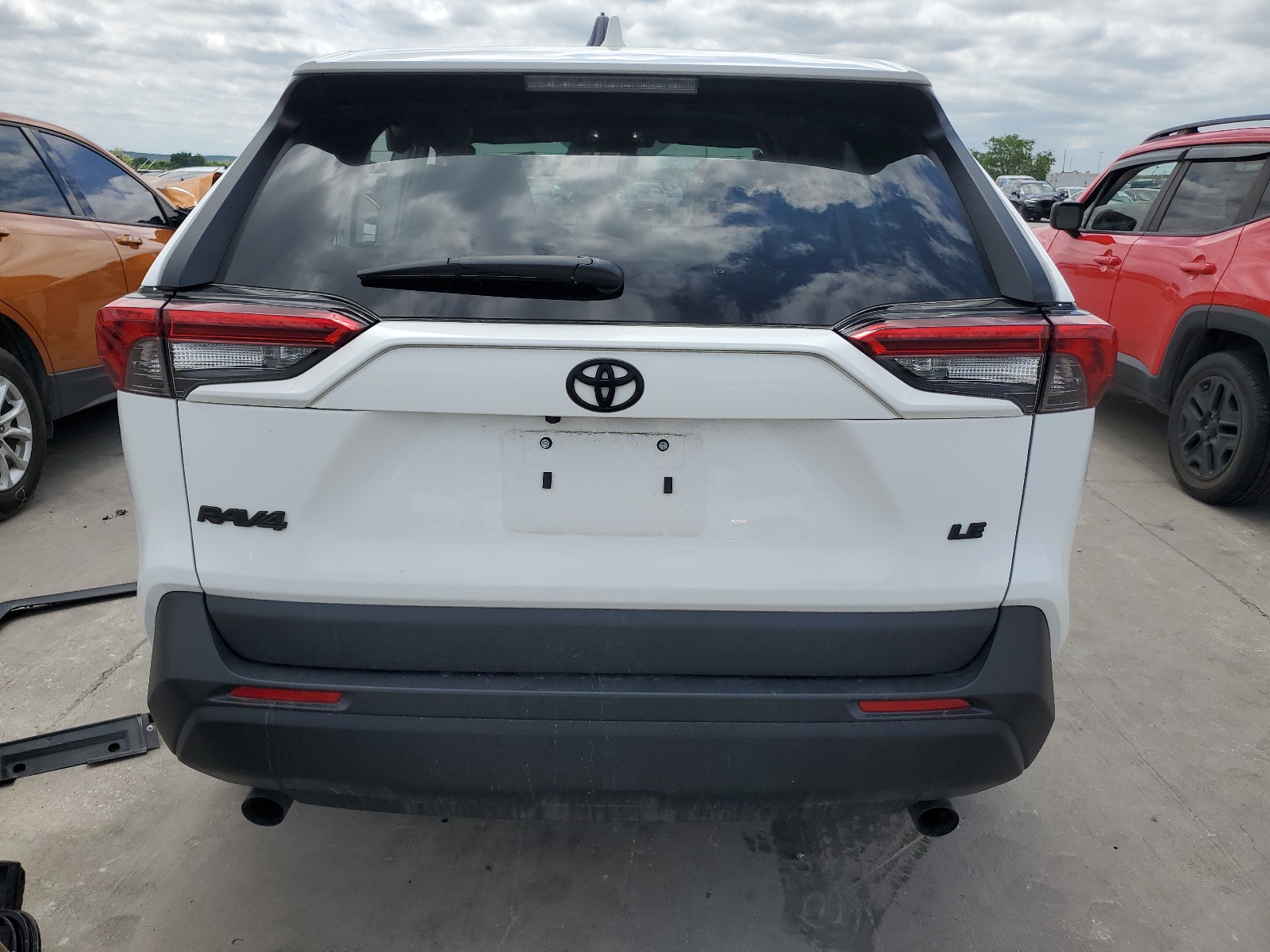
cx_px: 635
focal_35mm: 26
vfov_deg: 53.1
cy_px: 476
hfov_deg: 67.3
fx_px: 954
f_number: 1.5
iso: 50
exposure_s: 1/5000
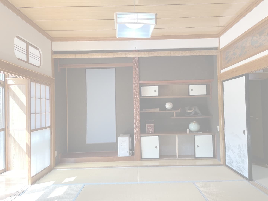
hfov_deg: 67.3
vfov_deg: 53.1
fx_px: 201
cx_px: 134
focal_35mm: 26
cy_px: 100
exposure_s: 1/100
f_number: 1.6
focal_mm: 4.2
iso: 50
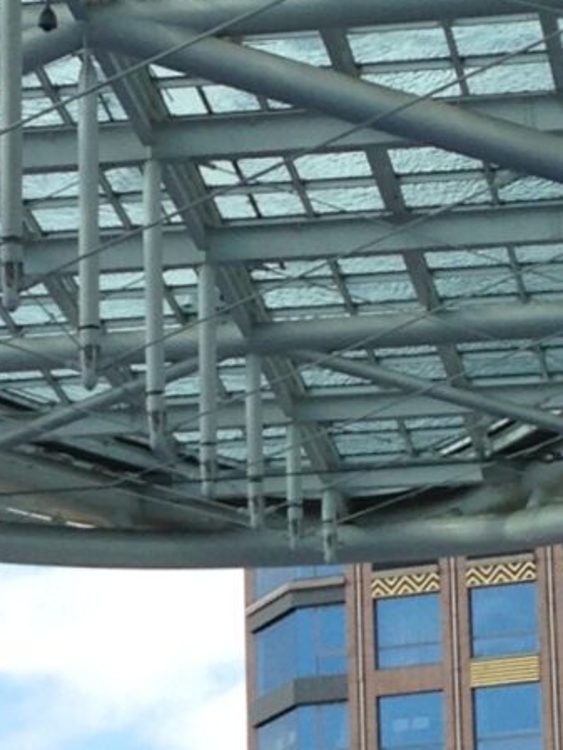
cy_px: 429
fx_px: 4075
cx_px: 6
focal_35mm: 188
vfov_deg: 10.5
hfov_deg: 7.9
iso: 50
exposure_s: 1/1205
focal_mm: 4.12
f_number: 2.4
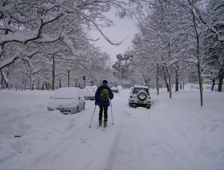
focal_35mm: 36
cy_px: 85
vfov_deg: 40.0
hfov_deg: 51.1
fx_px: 234
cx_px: 112
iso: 100
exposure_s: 1/414
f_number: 4.7
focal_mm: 6
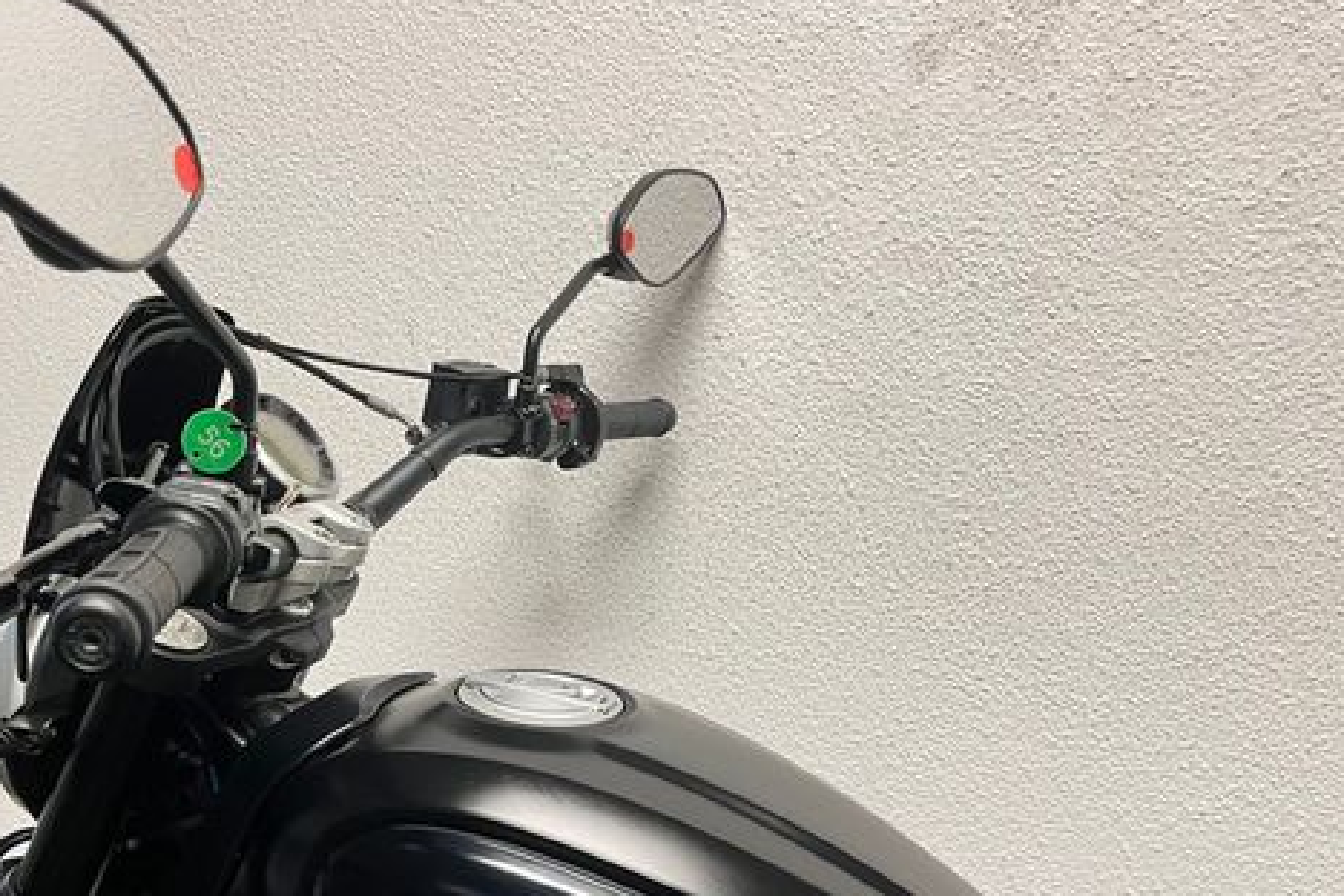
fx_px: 1381
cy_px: 623
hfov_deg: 51.6
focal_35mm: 37
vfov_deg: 35.5
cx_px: 543
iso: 125
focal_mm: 5.1
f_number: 1.6
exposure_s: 1/50
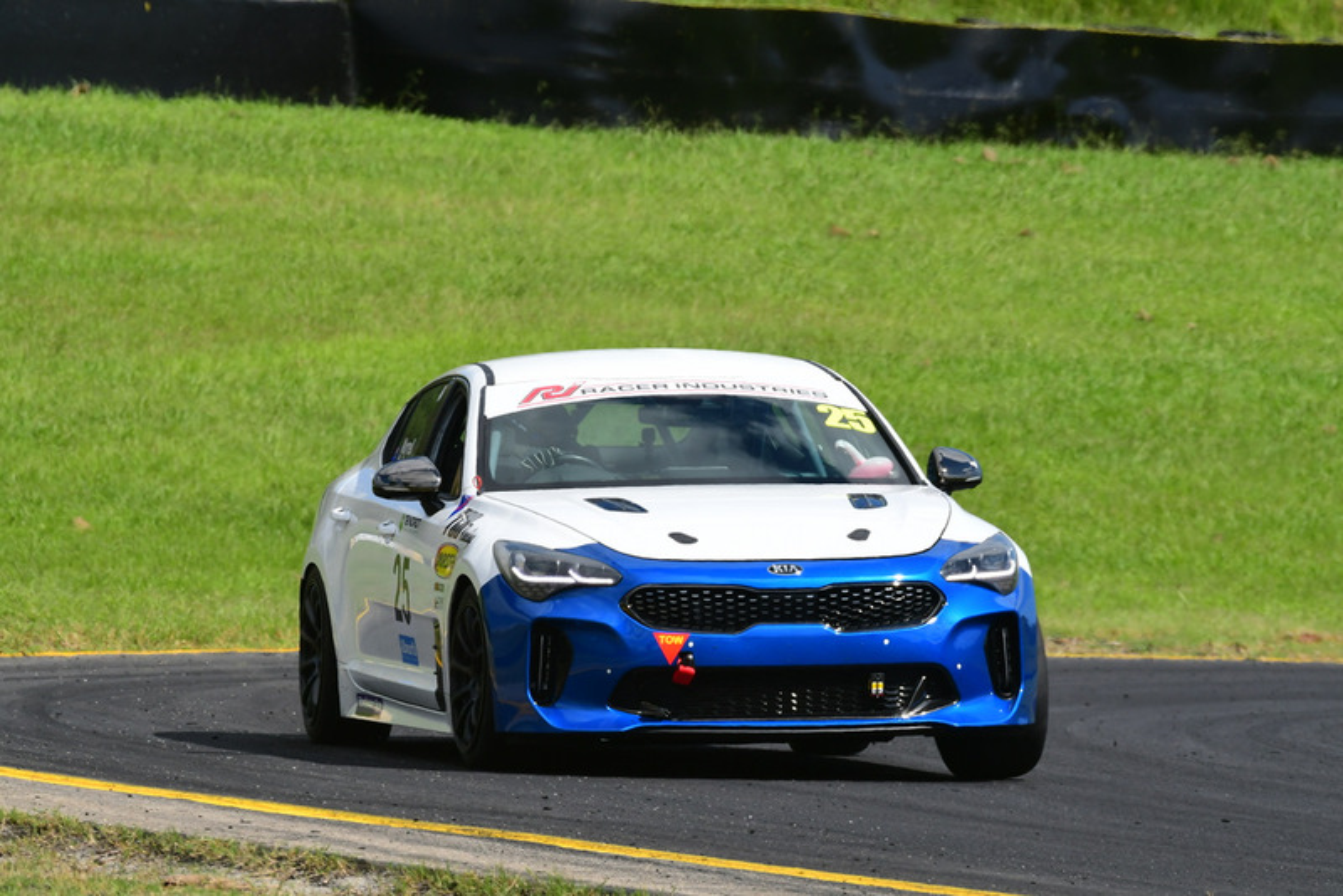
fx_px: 21271
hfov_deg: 3.6
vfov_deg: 2.4
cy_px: 448
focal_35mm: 570
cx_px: 672
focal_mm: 380
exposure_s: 1/640
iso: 400
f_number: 11
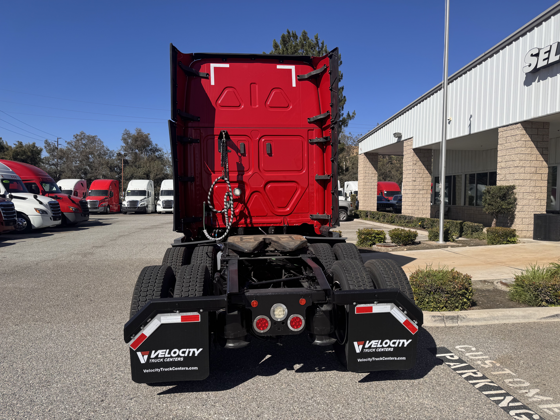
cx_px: 280
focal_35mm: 24
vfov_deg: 56.8
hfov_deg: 71.6
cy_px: 210
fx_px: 388
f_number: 1.78
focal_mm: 6.76
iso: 80
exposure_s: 1/4608
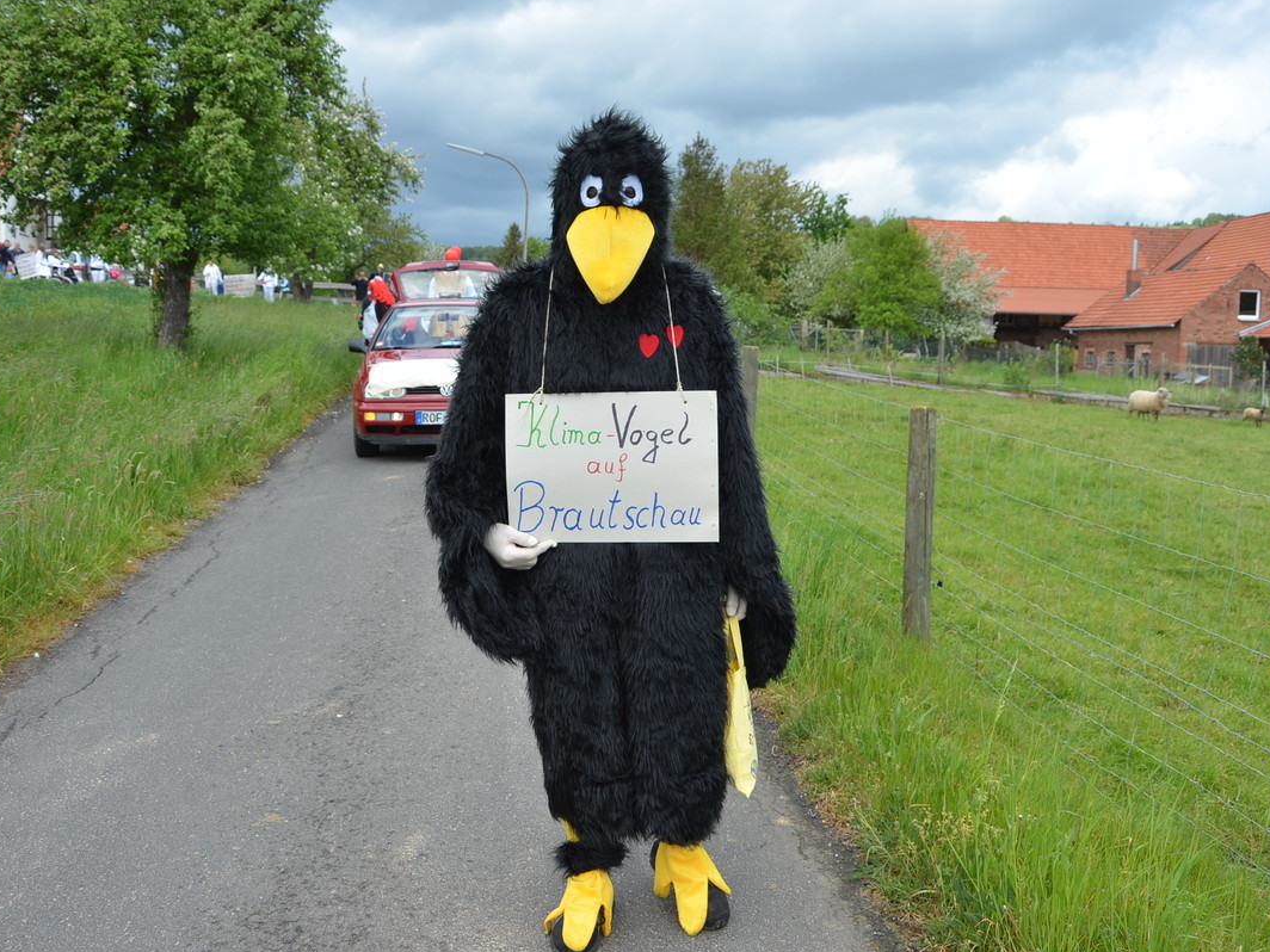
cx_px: 584
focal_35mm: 30
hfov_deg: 59.9
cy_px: 468
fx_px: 1101
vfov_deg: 46.8
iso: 100
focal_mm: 18
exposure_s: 1/250
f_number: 8
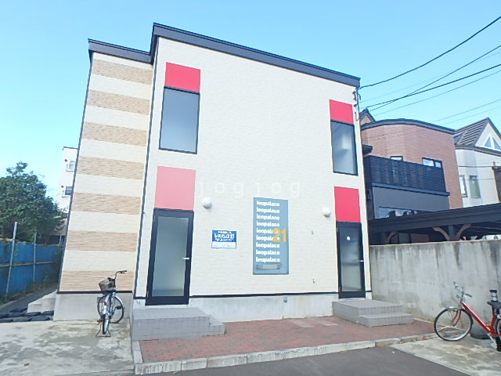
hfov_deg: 79.0
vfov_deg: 63.4
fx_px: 304
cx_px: 250
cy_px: 188
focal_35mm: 21
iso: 125
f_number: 3.5
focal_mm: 3.7
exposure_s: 1/320
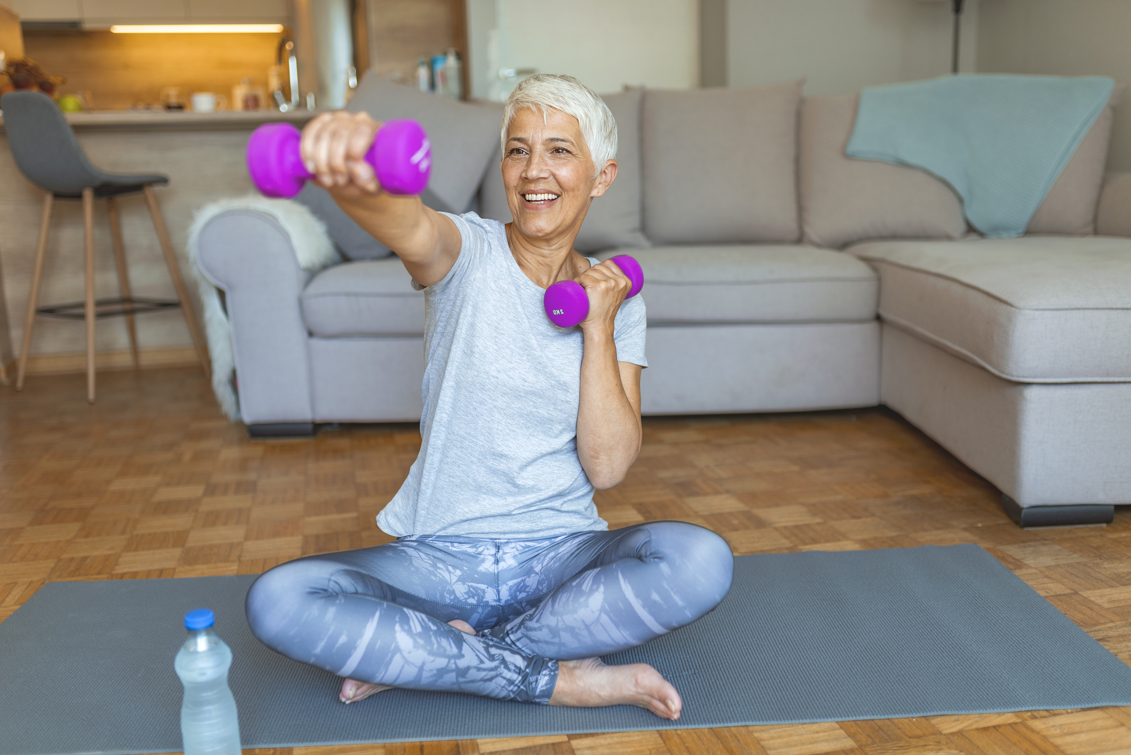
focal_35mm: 35
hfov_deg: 54.4
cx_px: 566
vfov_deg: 37.9
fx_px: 1100
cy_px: 378
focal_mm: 35
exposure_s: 1/250
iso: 100
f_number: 1.8
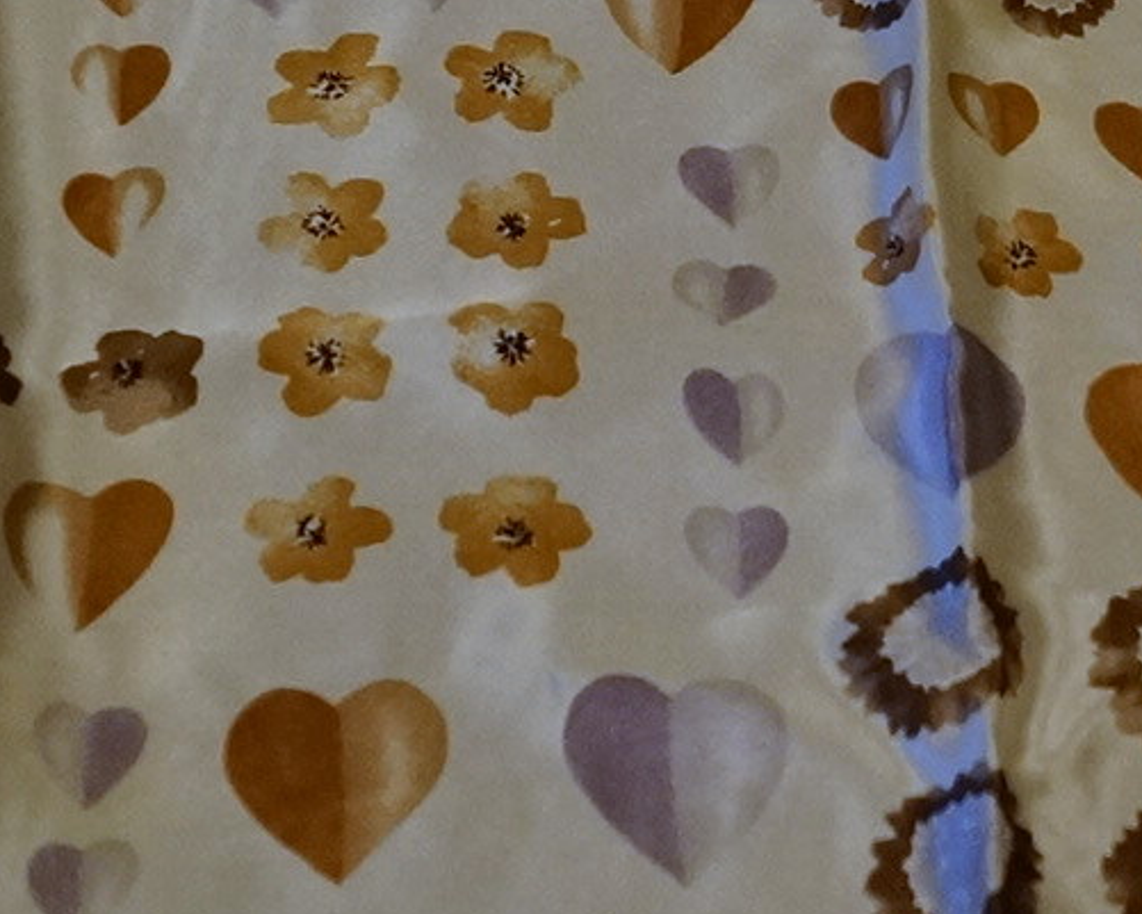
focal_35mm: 151
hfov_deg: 12.7
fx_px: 5105
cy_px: 226
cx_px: 925
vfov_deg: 10.2
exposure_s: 1/60
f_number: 4
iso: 1000
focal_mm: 22
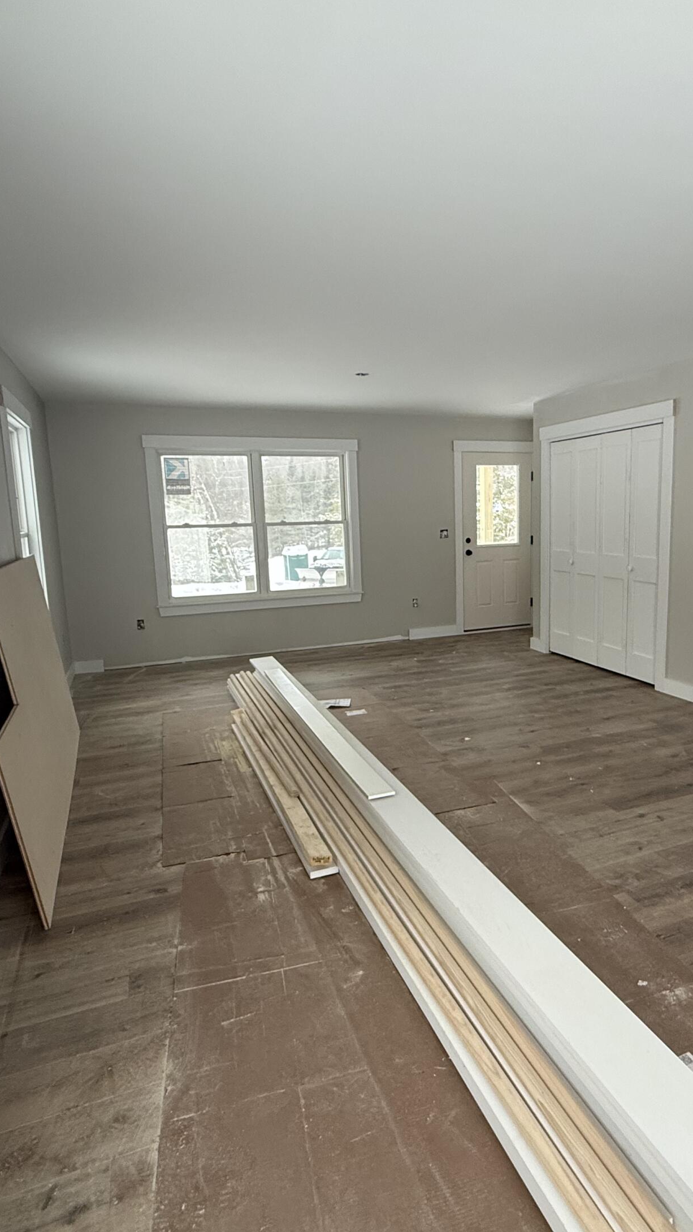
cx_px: 428
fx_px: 686
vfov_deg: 83.8
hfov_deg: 53.1
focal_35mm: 21
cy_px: 620
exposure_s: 1/99
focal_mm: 2.22
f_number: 2.2
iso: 250
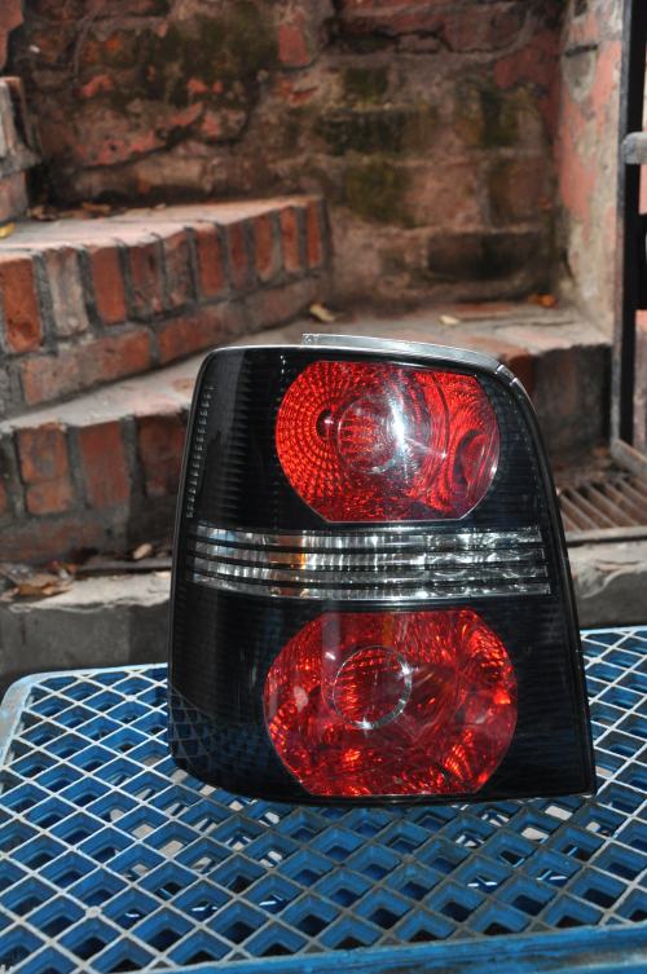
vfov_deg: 46.5
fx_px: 1135
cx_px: 324
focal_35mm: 42
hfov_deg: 31.8
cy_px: 487
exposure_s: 1/60
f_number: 4
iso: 800
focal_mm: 28
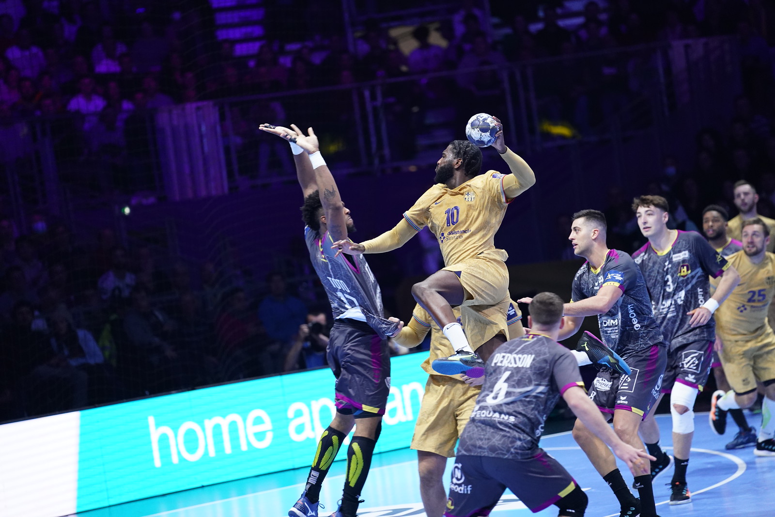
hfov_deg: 10.3
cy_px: 258
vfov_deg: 6.9
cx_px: 388
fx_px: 4306
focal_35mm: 200
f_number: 2.8
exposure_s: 1/800
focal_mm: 200
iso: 3200
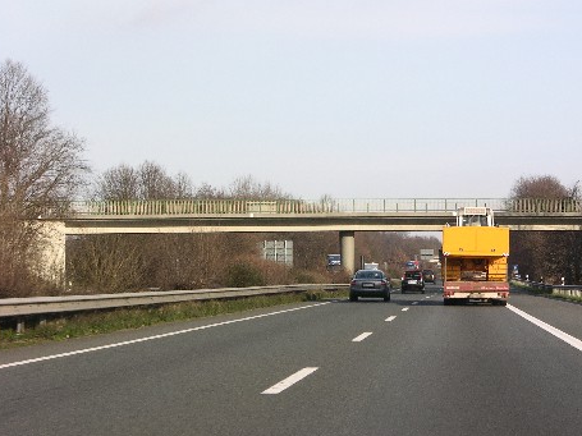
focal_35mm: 142
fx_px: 2387
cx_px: 364
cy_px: 239
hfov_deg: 13.9
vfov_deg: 10.4
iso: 50
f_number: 5.2
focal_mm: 27.3
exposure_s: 1/177
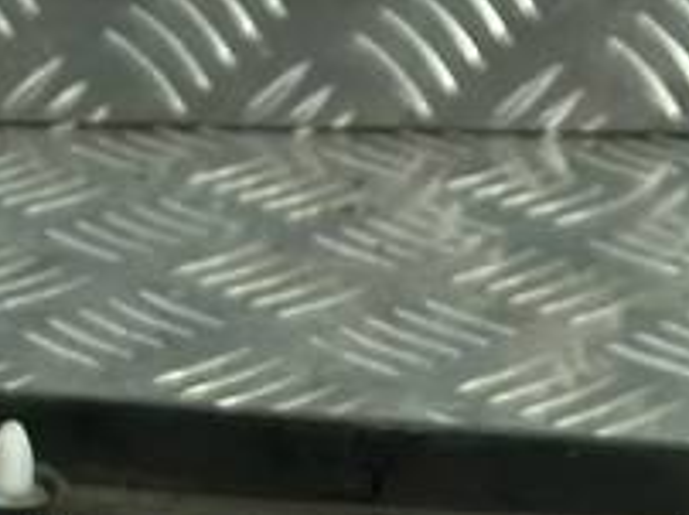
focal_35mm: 127
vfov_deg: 10.6
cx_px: 17
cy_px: 1057
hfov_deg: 15.3
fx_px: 2525
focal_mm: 4.6
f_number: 1.8
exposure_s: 1/50
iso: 50
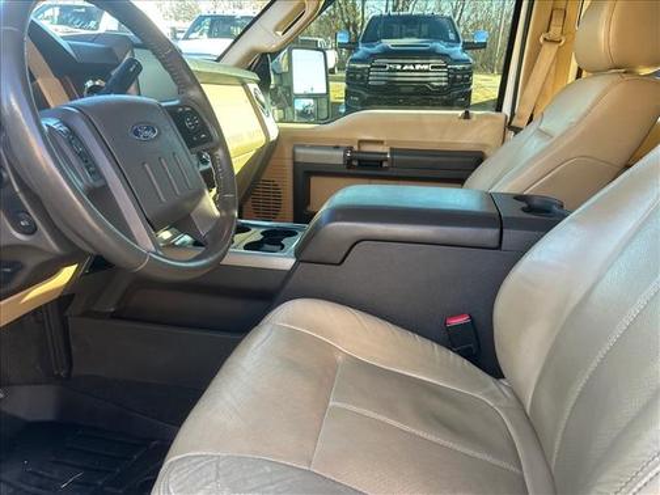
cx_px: 330
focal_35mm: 26
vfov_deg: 53.1
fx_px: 496
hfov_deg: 67.3
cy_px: 248
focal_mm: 5.7
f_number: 1.5
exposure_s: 1/121
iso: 80
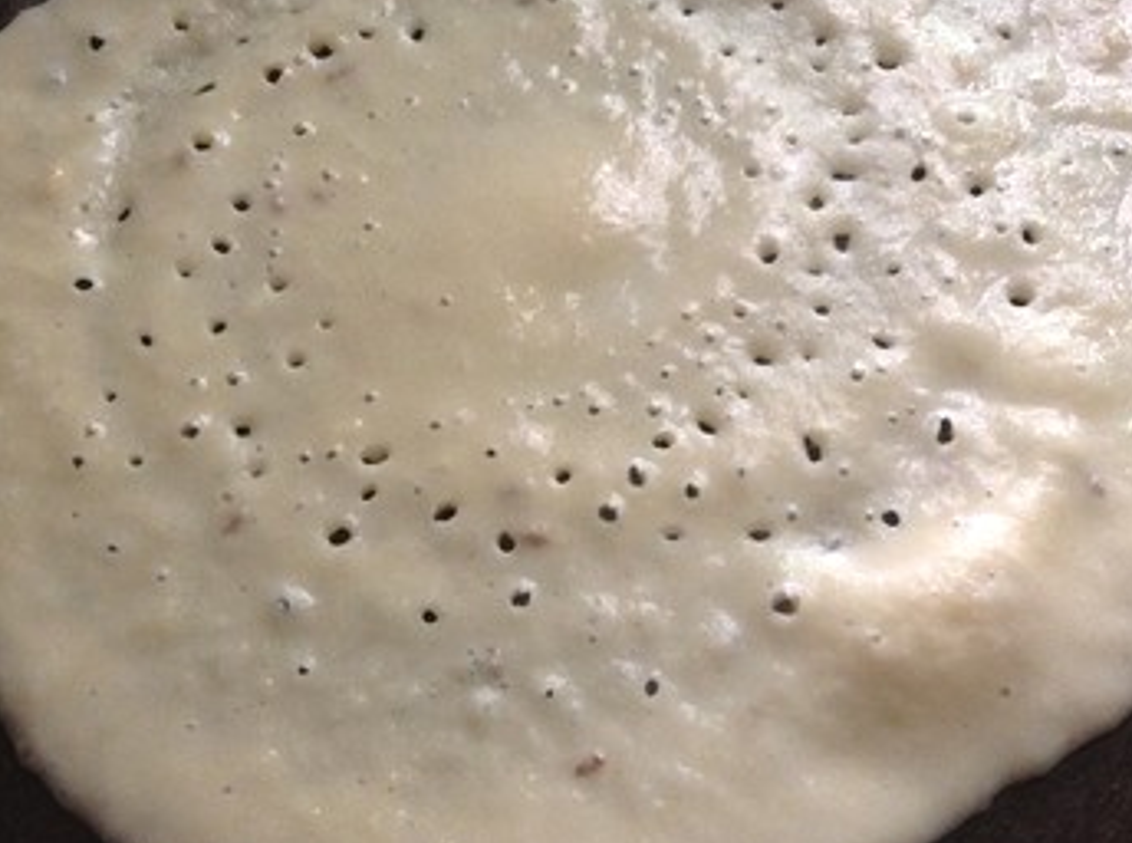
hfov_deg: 39.7
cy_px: 341
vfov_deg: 30.1
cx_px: 605
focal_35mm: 48
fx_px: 1565
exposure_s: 1/24
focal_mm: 3.3
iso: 200
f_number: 2.4
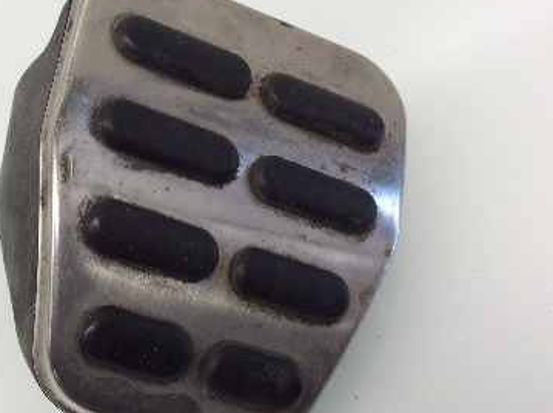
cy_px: 203
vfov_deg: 25.6
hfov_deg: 33.4
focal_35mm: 57
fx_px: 909
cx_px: 163
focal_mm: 3.3
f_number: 2.4
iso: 40
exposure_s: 1/60
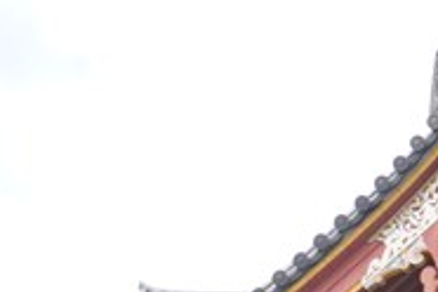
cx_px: 523
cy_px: 670
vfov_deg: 5.4
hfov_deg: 8.2
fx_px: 3017
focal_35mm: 248
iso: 100
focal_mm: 30
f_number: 8
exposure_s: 1/80
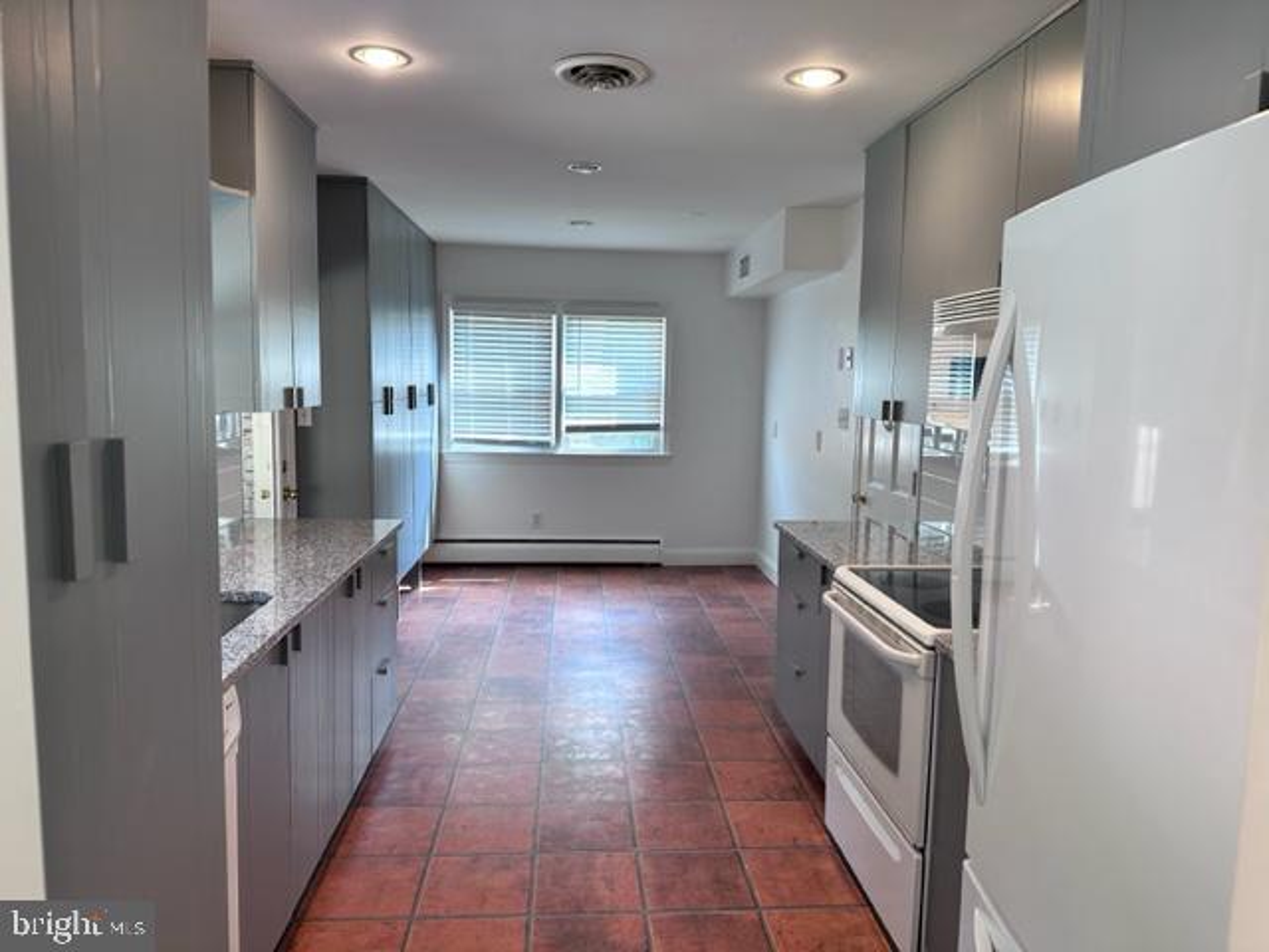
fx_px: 880
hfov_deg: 71.6
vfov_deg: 56.8
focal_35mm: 24
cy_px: 476
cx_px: 634
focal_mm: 6.86
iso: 160
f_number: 1.78
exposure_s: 1/120
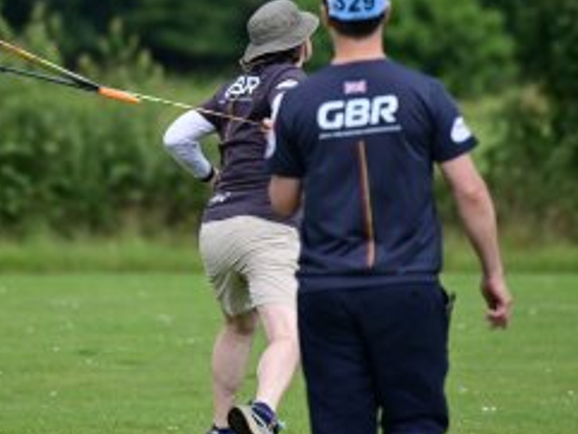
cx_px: 195
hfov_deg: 2.5
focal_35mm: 793
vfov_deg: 1.9
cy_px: 98
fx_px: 13248
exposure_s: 1/1250
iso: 500
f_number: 6.3
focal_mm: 400
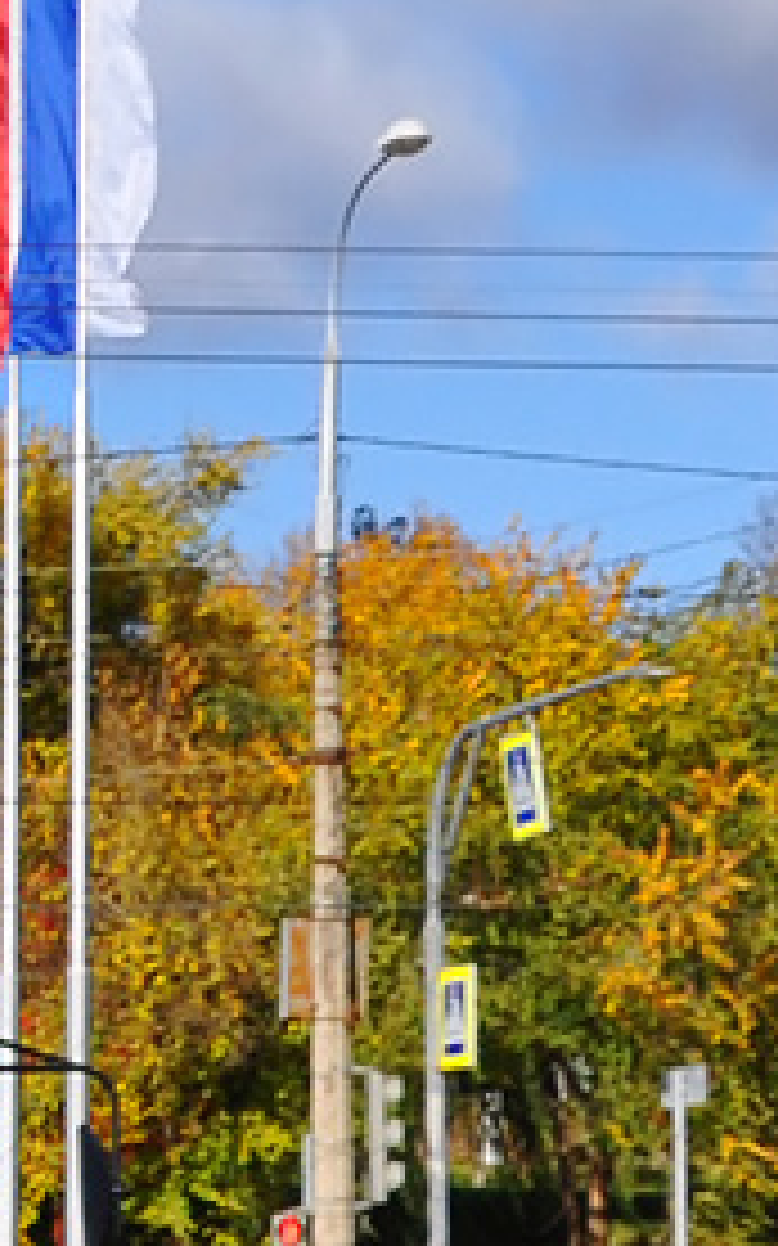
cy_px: 504
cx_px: -1727
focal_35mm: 170
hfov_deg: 6.8
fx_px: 5770
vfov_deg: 12.3
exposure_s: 1/640
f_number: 9
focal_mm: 22
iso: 200
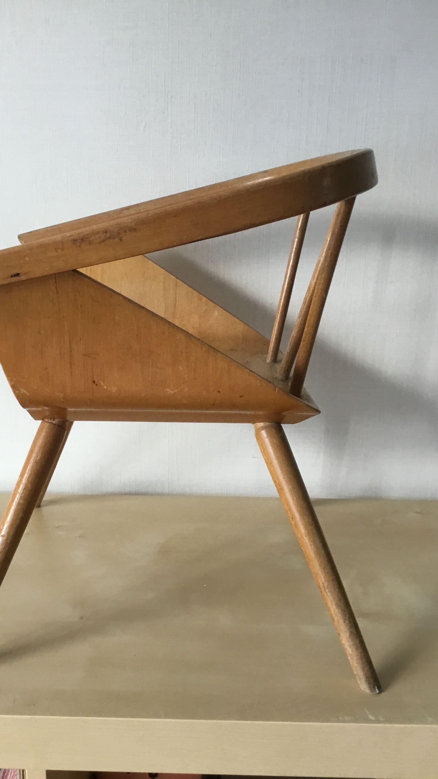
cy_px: 391
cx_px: 156
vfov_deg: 58.0
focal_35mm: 34
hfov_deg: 34.4
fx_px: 702
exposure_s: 1/33
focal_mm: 3.3
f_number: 2.4
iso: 100
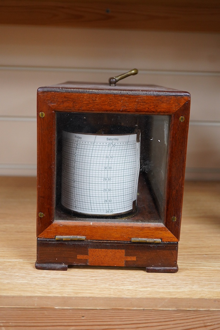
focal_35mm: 45
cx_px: 110
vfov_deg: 43.6
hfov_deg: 29.9
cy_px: 165
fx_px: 412
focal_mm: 30
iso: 1250
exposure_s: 1/125
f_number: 3.5
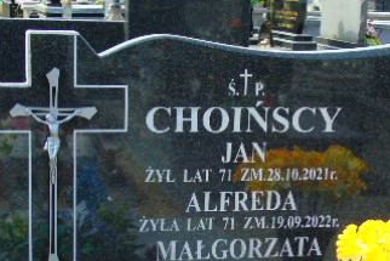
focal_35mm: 95
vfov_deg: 14.3
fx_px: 1030
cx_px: 222
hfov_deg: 21.4
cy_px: 225
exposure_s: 1/320
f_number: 4.1
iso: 80
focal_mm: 8.2
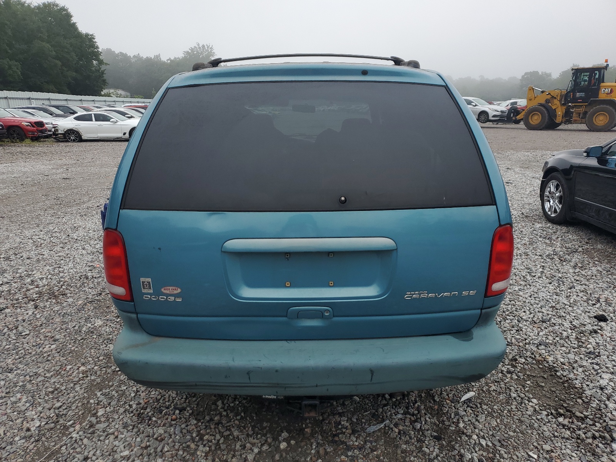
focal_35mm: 26
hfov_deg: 67.3
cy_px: 231
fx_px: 463
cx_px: 308
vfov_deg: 53.1
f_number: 1.5
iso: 50
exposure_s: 1/1111
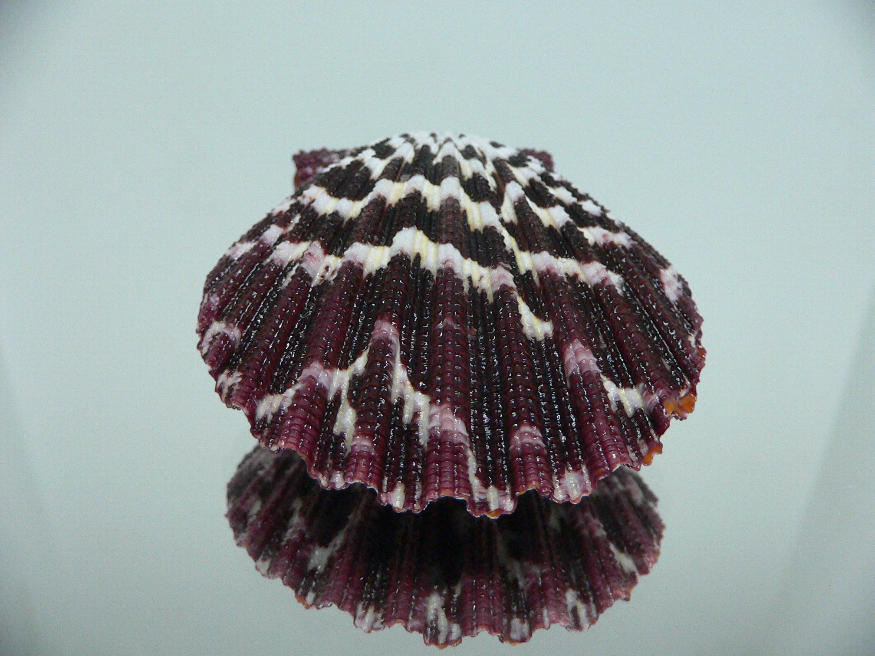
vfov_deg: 40.7
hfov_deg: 52.6
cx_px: 438
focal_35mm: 35
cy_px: 328
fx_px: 885
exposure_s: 1/40
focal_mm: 4.6
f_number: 2.8
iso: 200
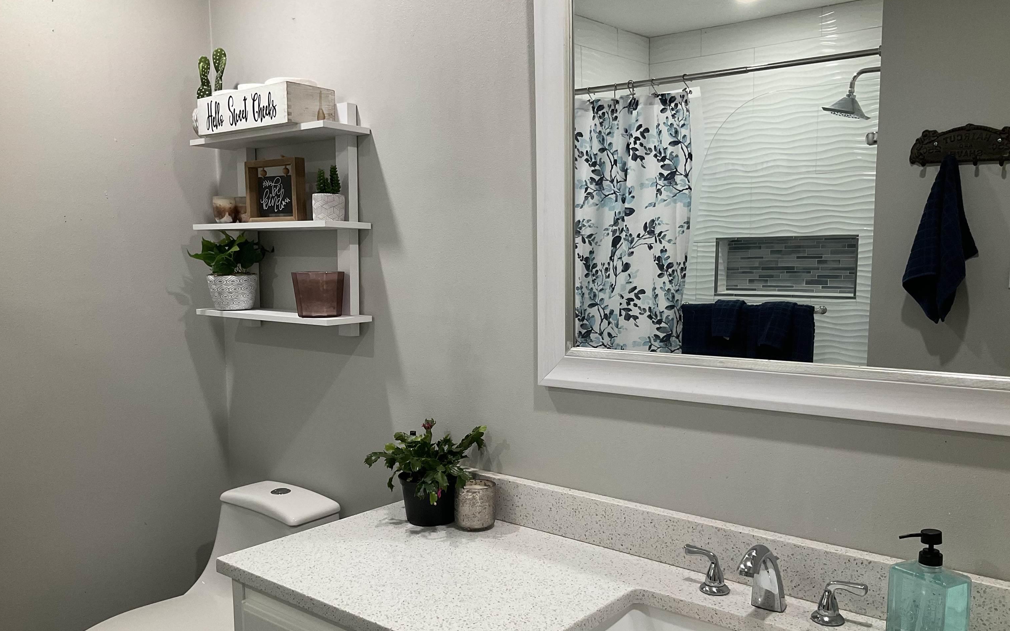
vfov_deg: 40.5
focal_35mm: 31
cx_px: 506
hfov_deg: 61.2
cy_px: 373
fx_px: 853
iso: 80
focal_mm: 3
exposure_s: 1/60
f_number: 1.8
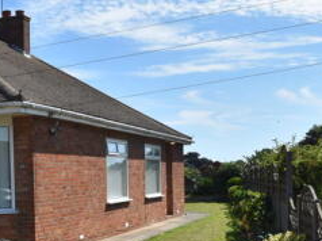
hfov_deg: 19.6
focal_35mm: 99
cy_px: 188
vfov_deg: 14.8
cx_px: 67
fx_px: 923
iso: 100
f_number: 11
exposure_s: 1/200
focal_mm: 25
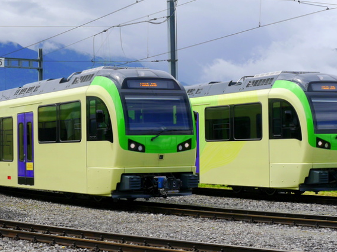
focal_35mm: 93
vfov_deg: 15.9
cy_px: 143
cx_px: 83
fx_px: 905
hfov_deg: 20.9
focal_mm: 22
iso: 160
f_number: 8
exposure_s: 1/320
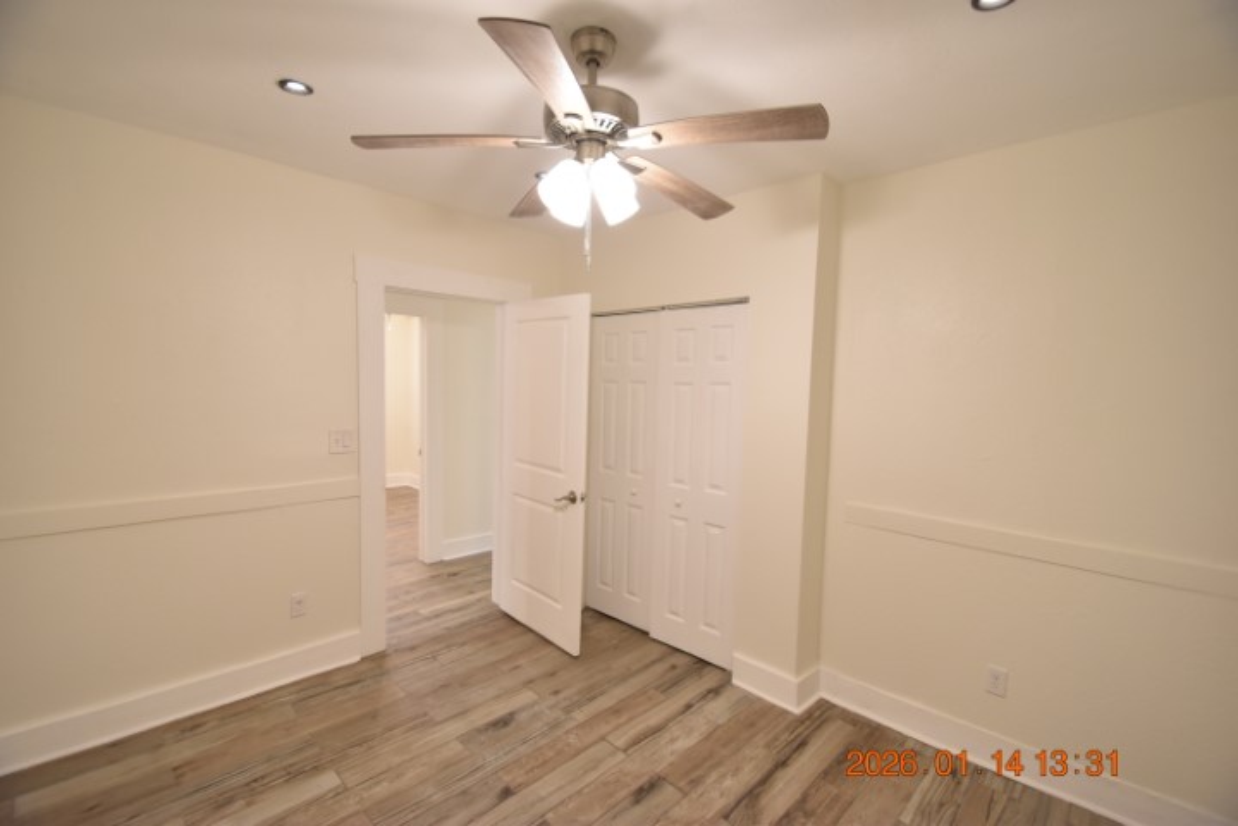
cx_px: 619
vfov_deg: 77.3
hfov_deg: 100.4
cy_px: 413
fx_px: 516
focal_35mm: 15
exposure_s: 1/60
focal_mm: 10
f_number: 3.5
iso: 800
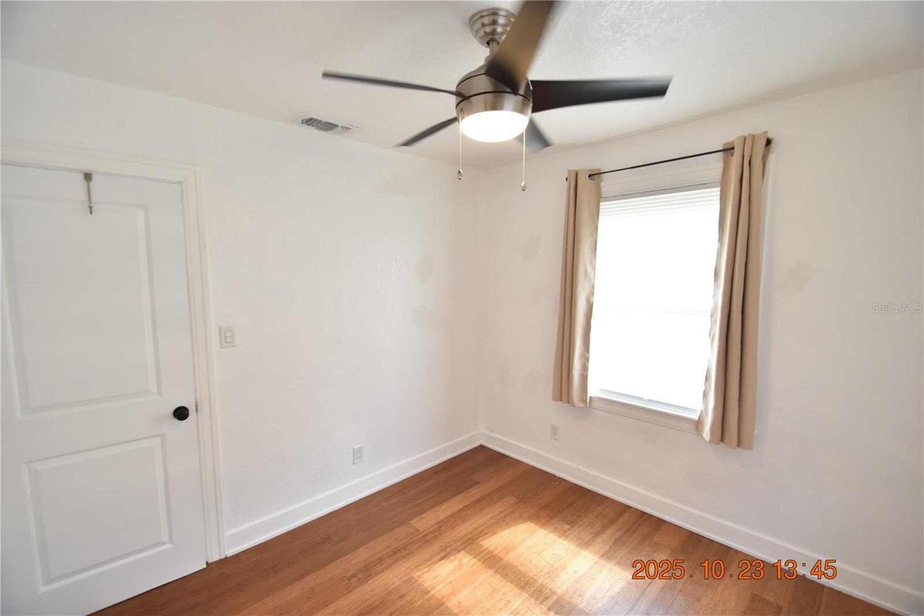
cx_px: 462
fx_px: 385
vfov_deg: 77.3
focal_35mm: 15
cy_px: 308
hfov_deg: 100.4
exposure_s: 1/90
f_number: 3.5
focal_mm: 10
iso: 800
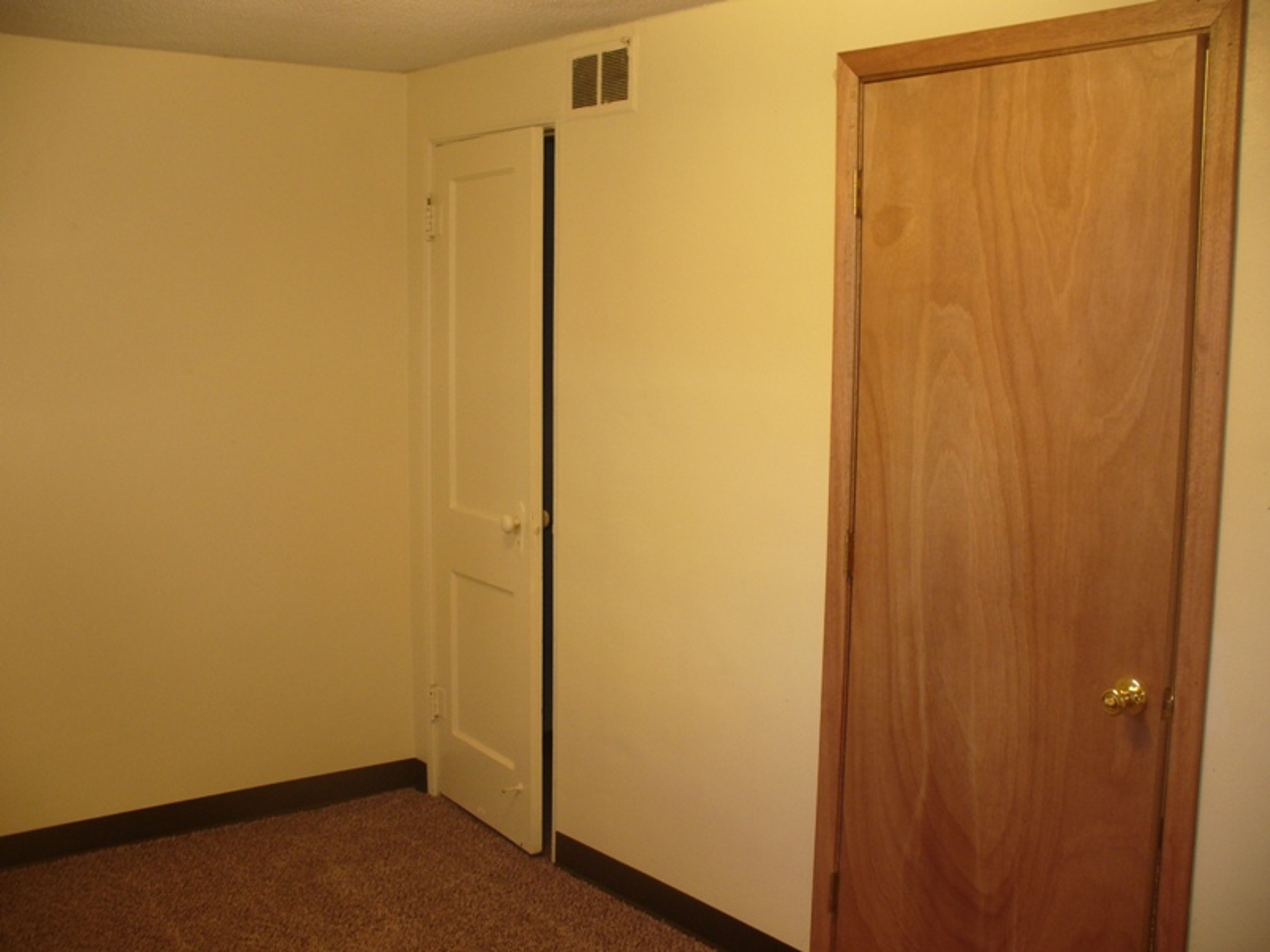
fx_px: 1357
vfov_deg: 38.7
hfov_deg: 50.1
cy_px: 476
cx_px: 635
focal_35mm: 37
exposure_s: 1/8
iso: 100
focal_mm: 6.1
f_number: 2.8
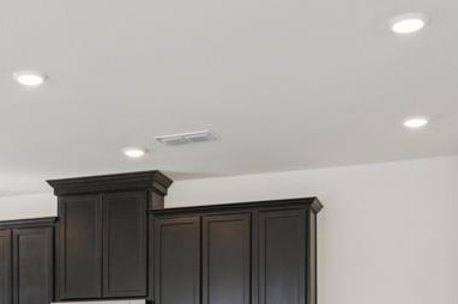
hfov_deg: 33.5
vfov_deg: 21.3
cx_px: 135
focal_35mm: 59
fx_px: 750
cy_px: 369
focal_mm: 22
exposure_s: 1/30
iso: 200
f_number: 8
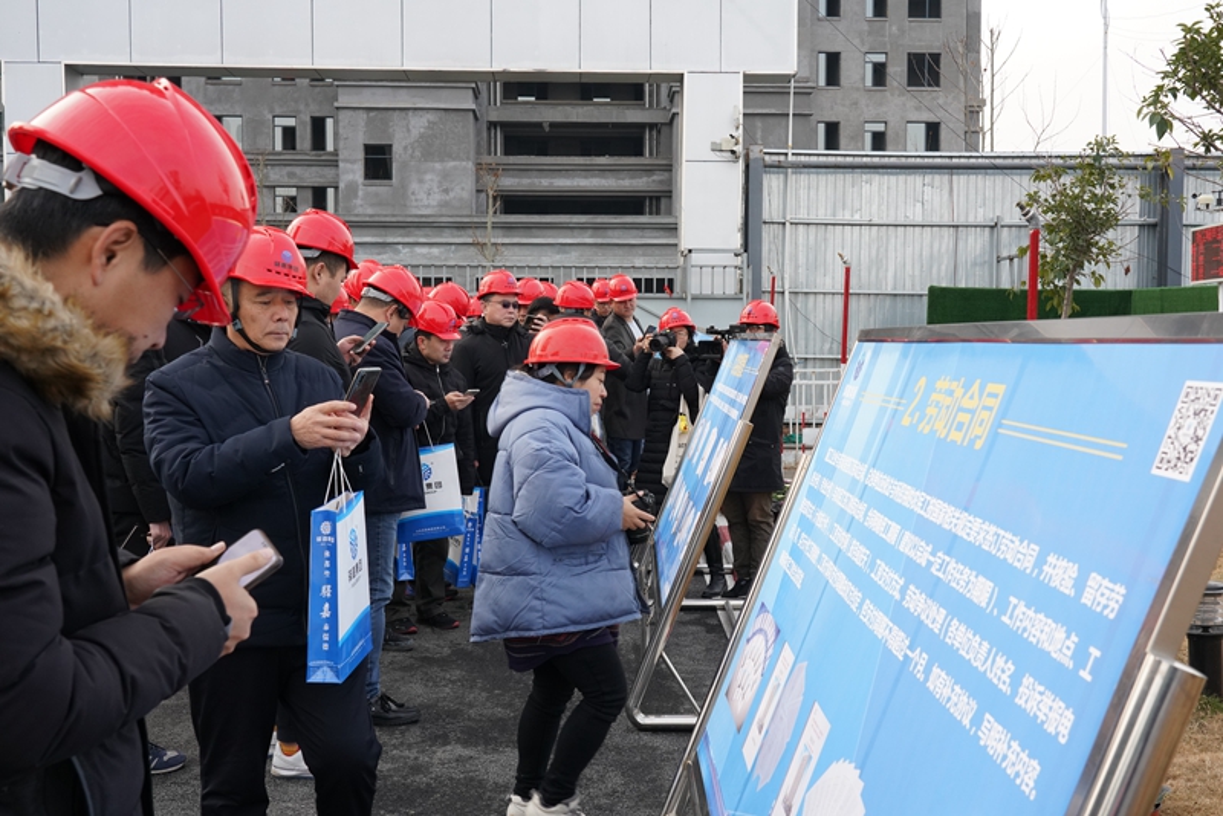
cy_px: 408
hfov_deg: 46.4
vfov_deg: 31.9
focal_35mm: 42
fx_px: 1427
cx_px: 612
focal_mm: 42
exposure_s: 1/250
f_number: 11
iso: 1250
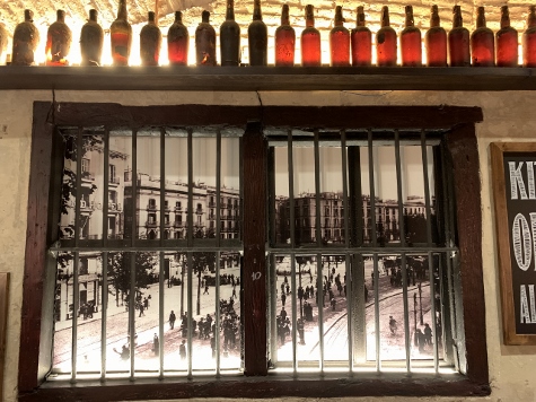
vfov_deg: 53.0
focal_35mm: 26
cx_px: 268
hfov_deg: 67.3
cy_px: 201
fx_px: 402
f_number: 1.8
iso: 640
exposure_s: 1/20
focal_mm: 4.25
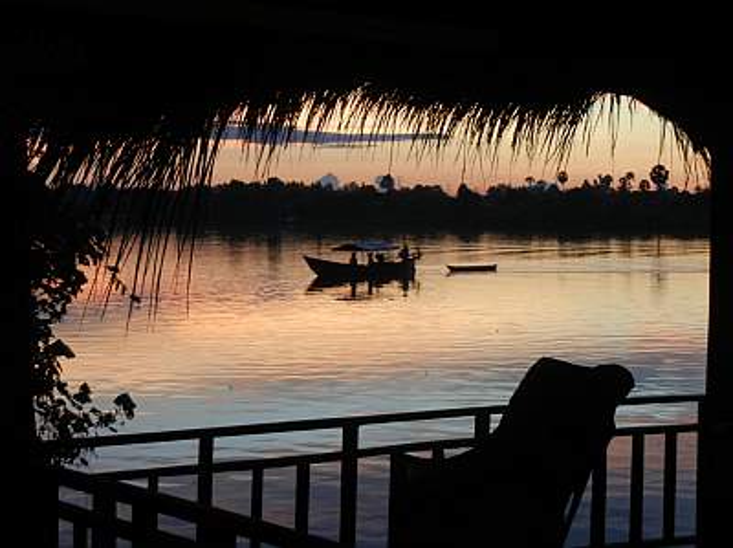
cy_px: 274
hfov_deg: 28.6
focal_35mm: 68
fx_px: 1438
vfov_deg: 21.6
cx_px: 366
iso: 162
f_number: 4.1
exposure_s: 1/30
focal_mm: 12.2
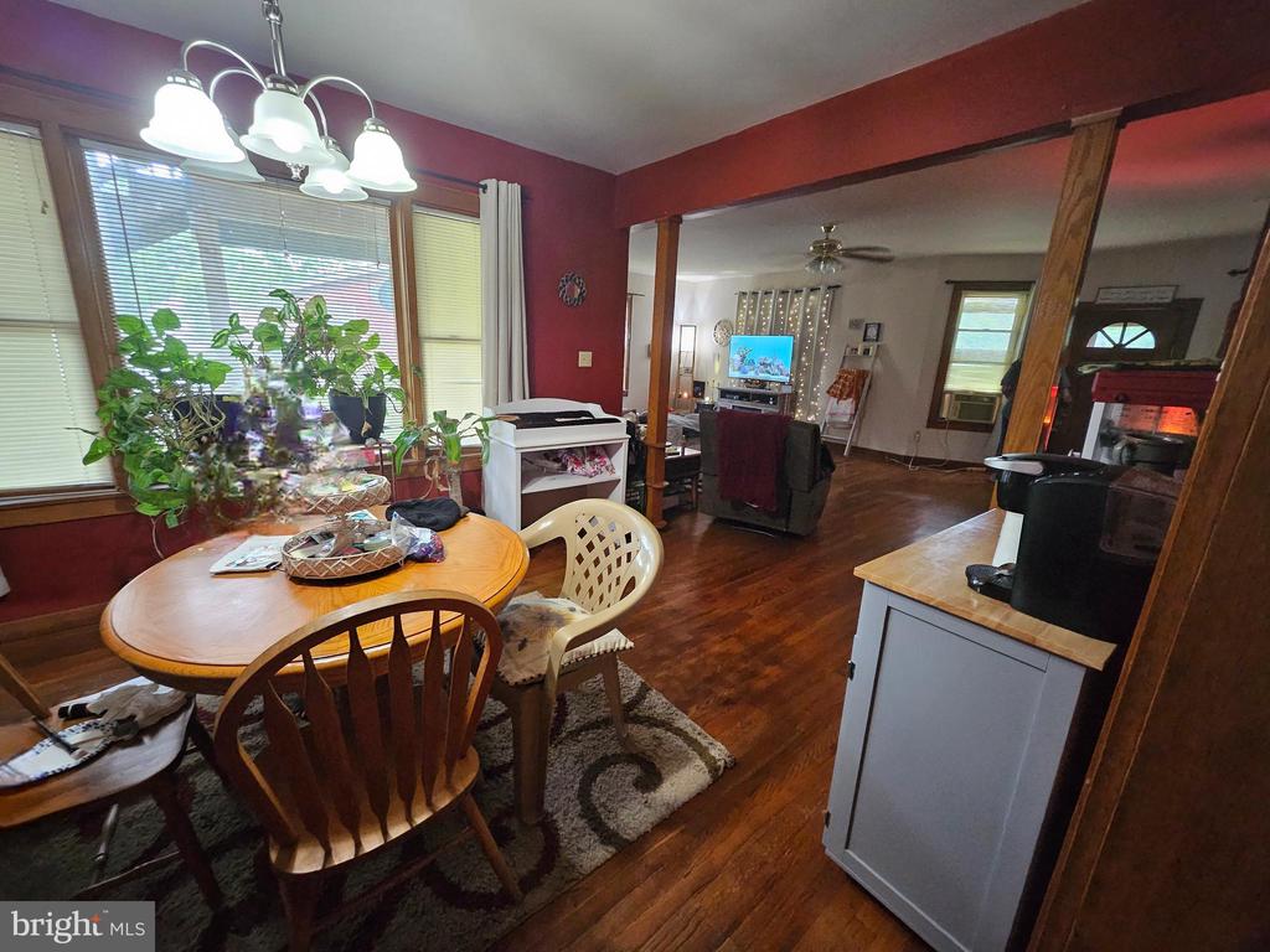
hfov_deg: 106.2
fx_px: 477
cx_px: 635
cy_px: 476
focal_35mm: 13
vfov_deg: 89.9
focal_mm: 1.74
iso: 640
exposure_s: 1/30
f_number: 2.2
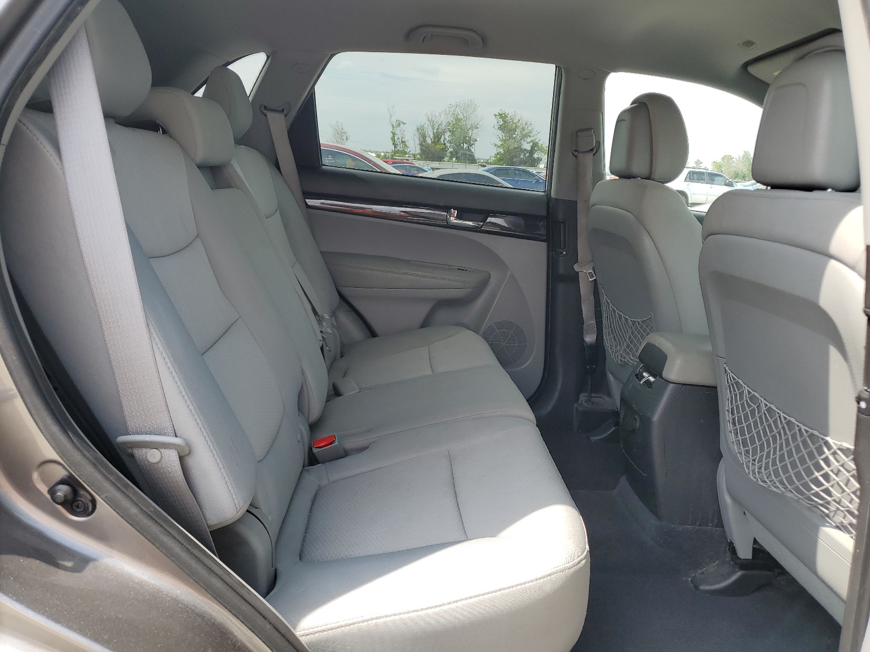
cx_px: 435
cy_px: 326
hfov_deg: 67.3
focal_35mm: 26
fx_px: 653
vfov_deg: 53.1
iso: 50
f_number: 1.5
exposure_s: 1/769
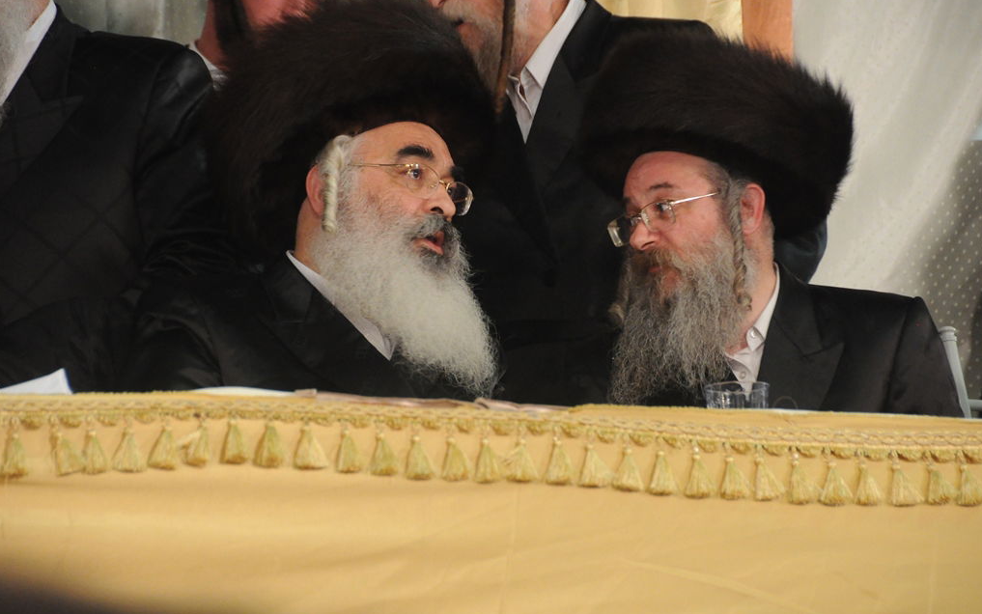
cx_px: 491
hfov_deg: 10.1
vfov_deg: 6.3
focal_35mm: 208
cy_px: 299
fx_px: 5555
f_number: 5.6
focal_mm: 135
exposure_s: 1/30
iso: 2000
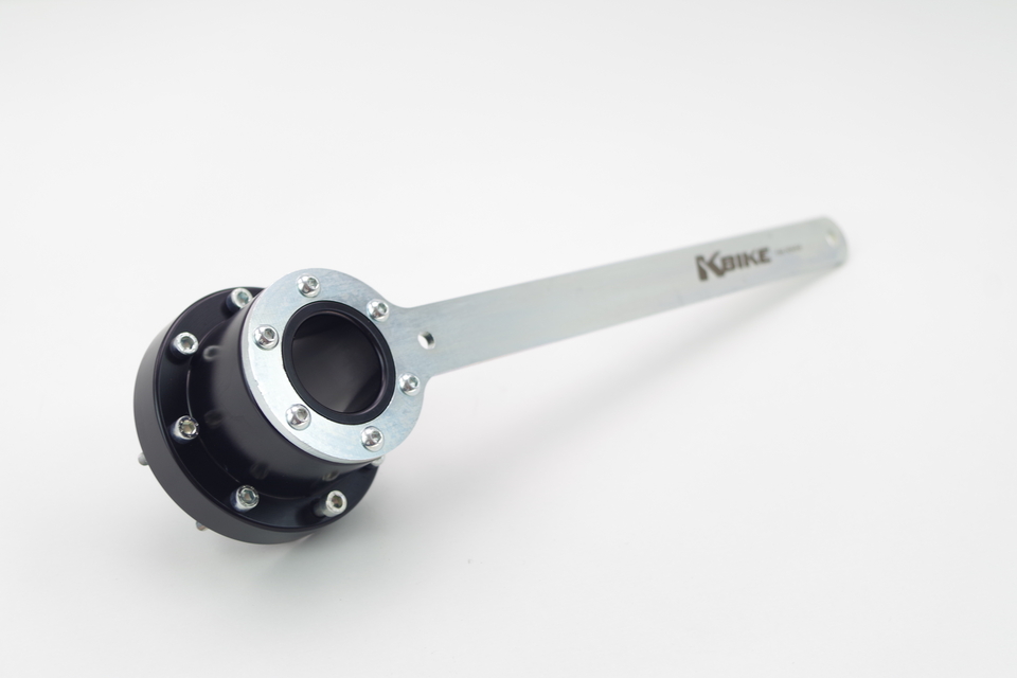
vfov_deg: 29.2
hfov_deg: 42.7
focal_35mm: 46
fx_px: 1299
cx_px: 508
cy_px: 339
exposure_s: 1/60
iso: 100
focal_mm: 30.63
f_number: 4
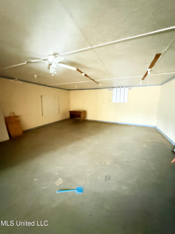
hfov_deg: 85.7
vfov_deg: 102.1
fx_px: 94
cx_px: 88
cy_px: 117
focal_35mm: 14
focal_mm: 2.22
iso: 2000
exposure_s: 1/30
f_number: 2.2
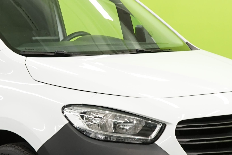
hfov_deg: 13.9
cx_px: 55
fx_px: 947
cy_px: 89
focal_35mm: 147
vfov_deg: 9.3
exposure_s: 1/25
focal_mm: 40
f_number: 7.1
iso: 500
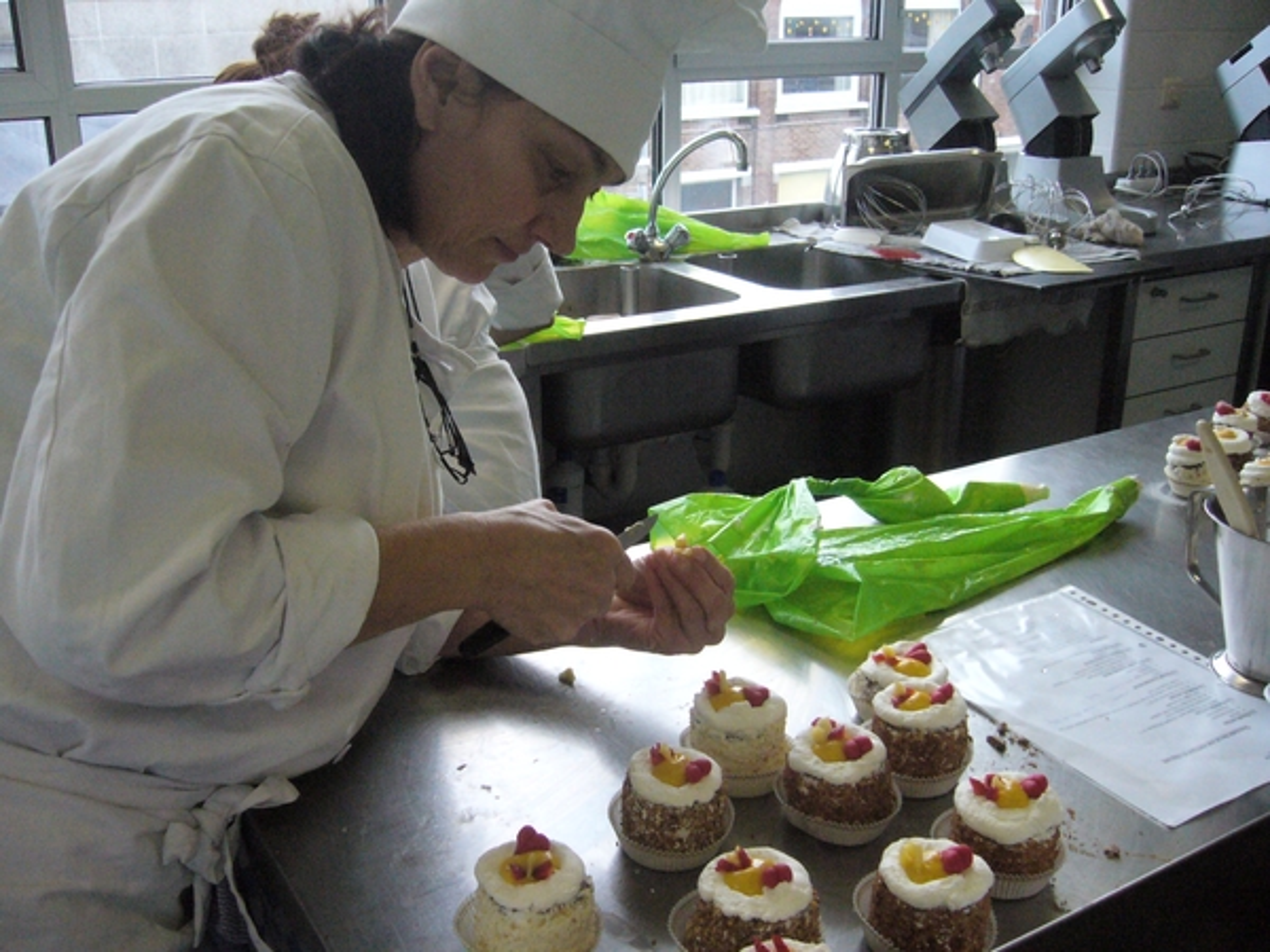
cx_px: 635
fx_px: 1284
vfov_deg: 40.7
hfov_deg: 52.6
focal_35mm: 35
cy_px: 476
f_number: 2.8
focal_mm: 5.8
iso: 400
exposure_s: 1/320
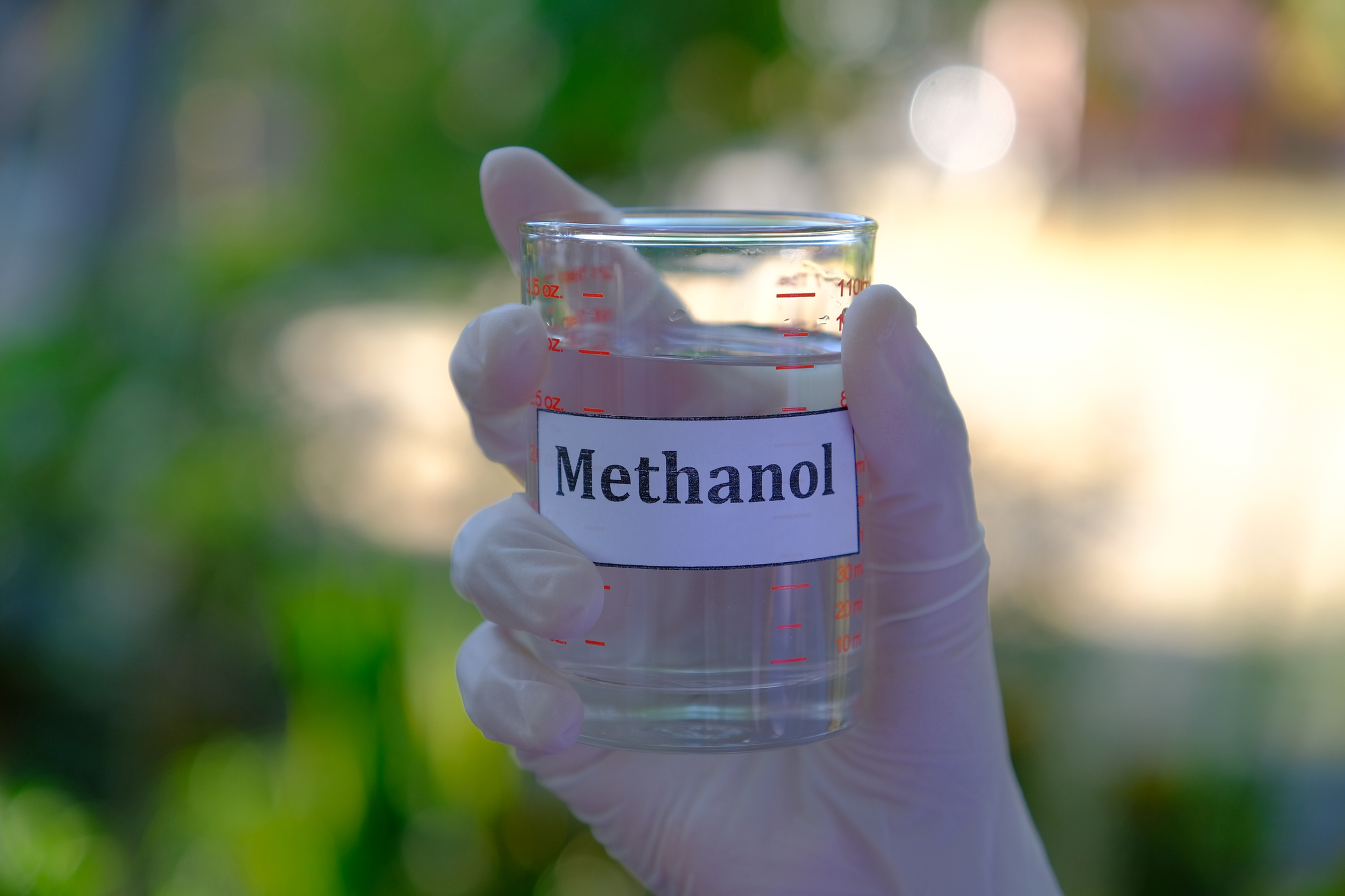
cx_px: 672
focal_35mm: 83
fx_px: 3101
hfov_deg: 24.5
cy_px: 448
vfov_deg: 16.5
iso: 200
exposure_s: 1/250
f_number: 2.8
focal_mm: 55
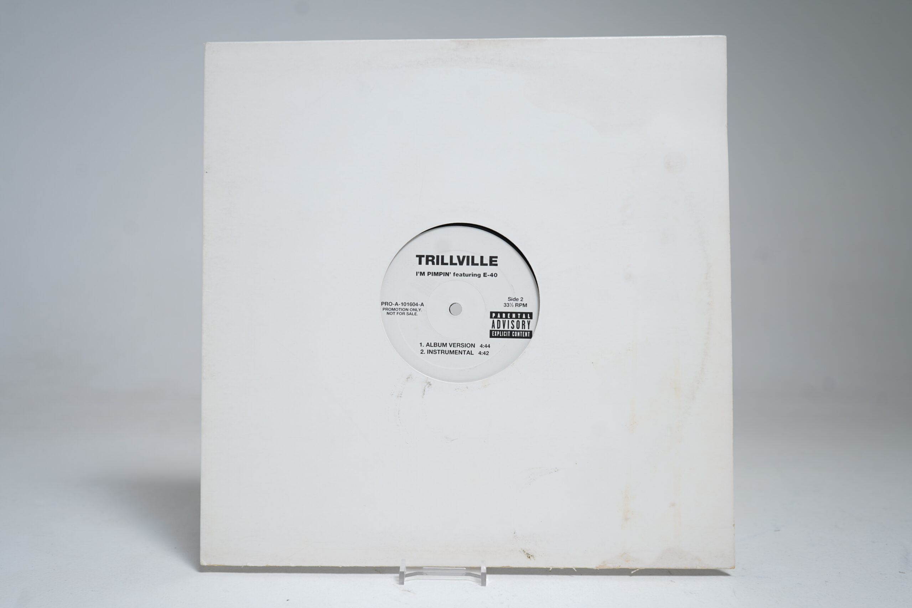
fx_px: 785
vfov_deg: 42.3
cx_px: 456
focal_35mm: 31
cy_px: 304
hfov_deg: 60.3
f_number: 5
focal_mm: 31
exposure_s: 1/5
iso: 64
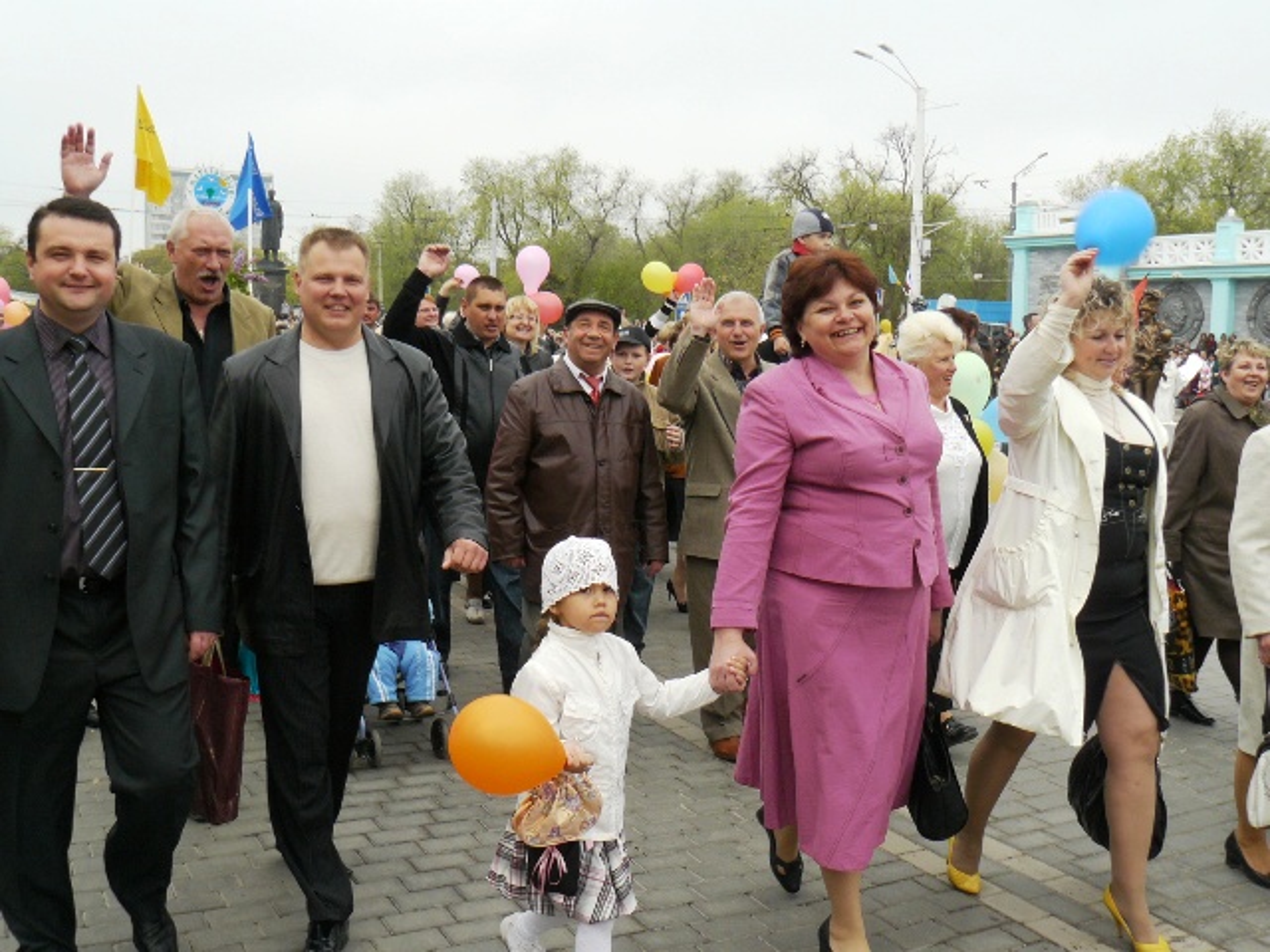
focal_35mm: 36
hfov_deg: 51.4
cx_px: 635
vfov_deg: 39.7
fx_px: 1321
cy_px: 476
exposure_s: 1/200
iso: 100
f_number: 5
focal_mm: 6
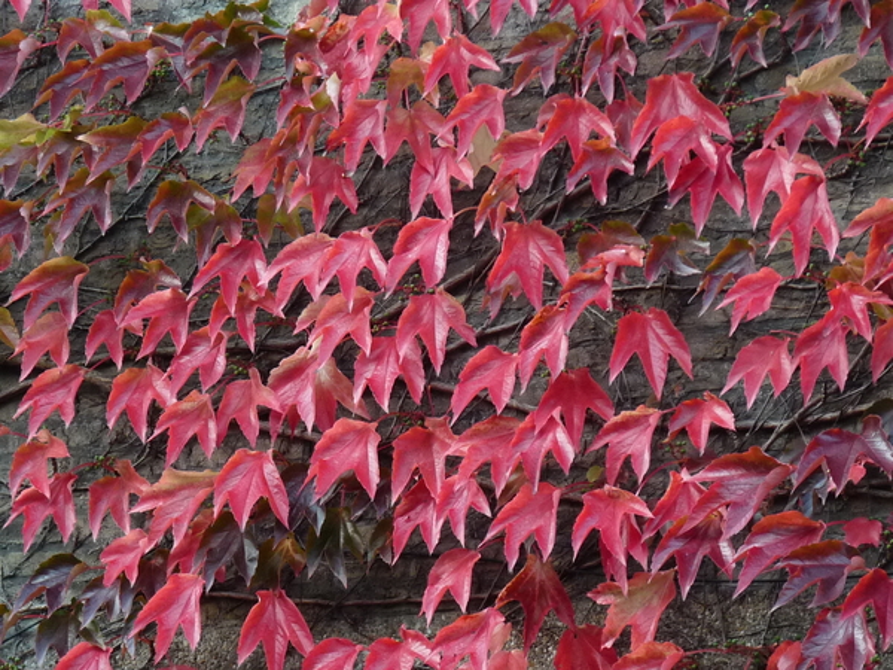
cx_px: 446
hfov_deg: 6.6
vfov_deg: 5.0
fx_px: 7688
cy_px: 335
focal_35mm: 298
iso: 200
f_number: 3.7
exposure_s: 1/50
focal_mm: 29.7
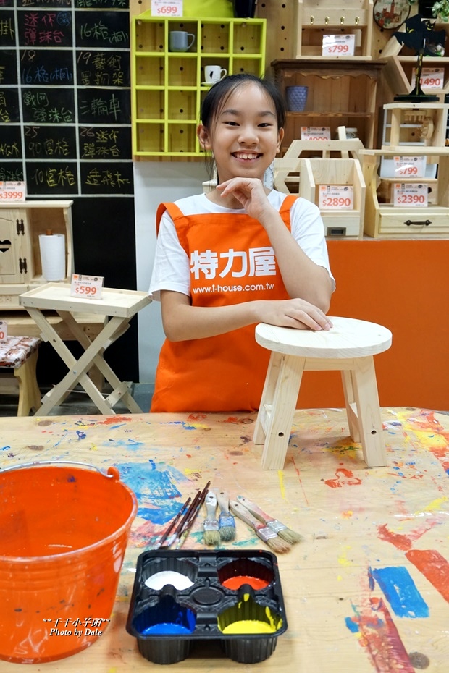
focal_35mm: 40
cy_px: 336
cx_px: 224
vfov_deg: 47.9
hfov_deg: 33.0
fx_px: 758
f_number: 5.6
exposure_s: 1/60
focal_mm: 27
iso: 1250
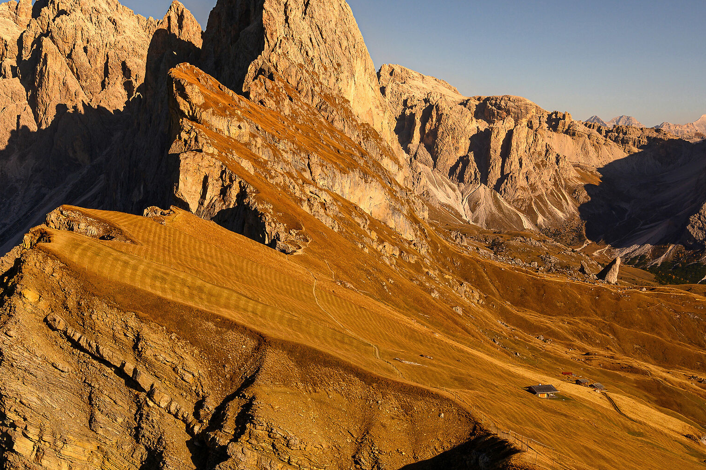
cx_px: 257
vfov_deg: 25.6
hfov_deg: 37.4
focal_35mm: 53
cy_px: 225
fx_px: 1034
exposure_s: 1/320
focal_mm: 33.5
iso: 100
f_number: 9
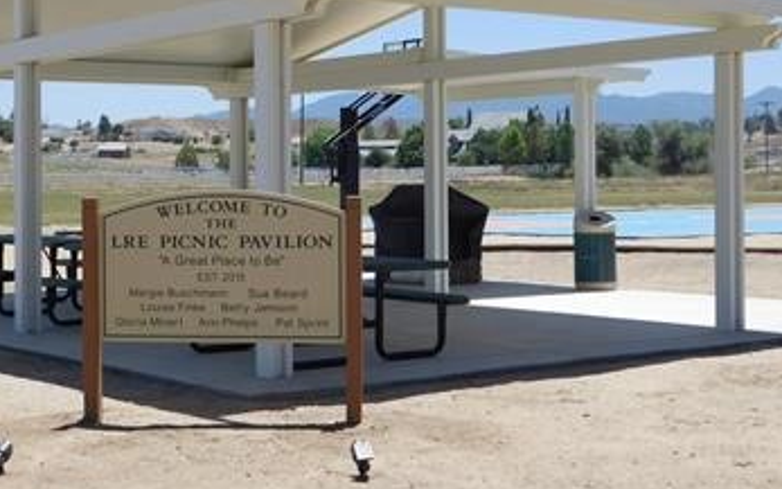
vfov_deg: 18.6
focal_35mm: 70
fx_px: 1492
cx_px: 286
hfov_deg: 29.2
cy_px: 175
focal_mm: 9
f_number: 3.8
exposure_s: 1/1250
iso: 125
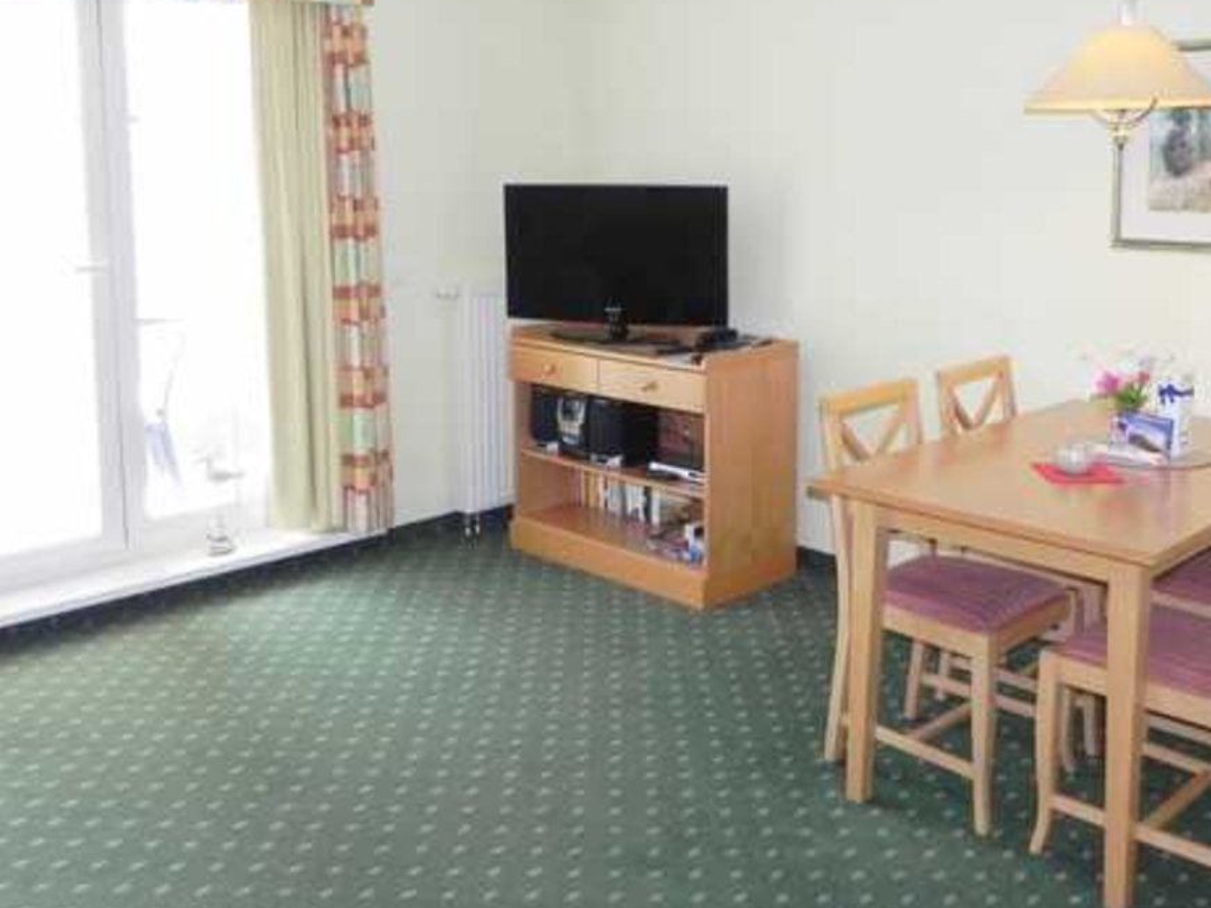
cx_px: 647
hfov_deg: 51.3
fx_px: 1259
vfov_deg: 39.2
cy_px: 298
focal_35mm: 36
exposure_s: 1/56
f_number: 2.8
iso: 160
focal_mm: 4.6
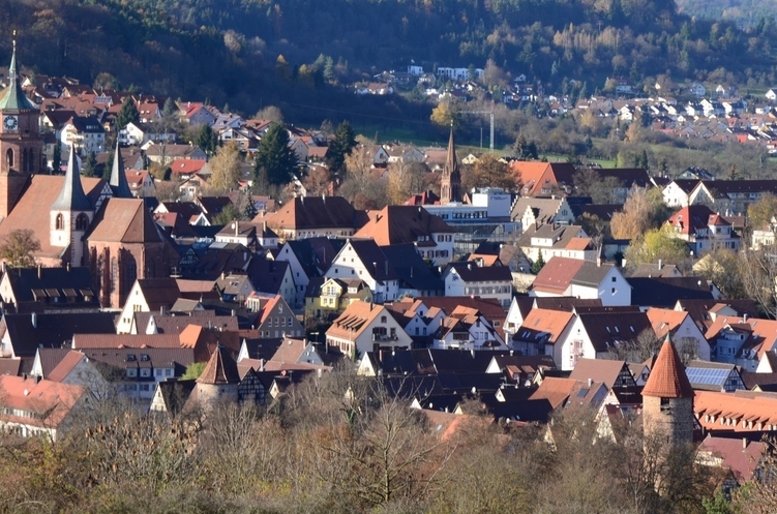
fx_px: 4623
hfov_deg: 9.6
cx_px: 348
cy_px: 211
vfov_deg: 6.4
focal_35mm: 215
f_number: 13
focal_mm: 105
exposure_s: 1/50
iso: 100
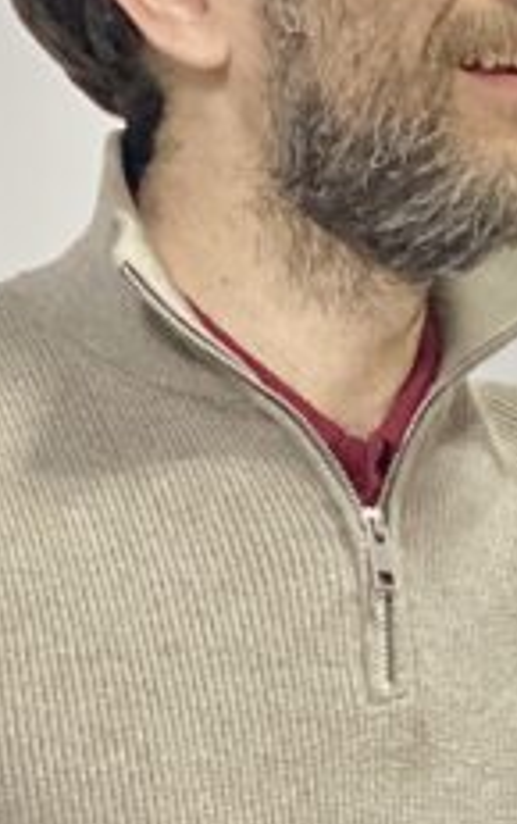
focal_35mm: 244
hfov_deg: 5.3
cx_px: 1116
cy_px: 1109
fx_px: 5484
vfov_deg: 8.5
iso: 400
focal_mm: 6
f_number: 2
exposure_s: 1/34
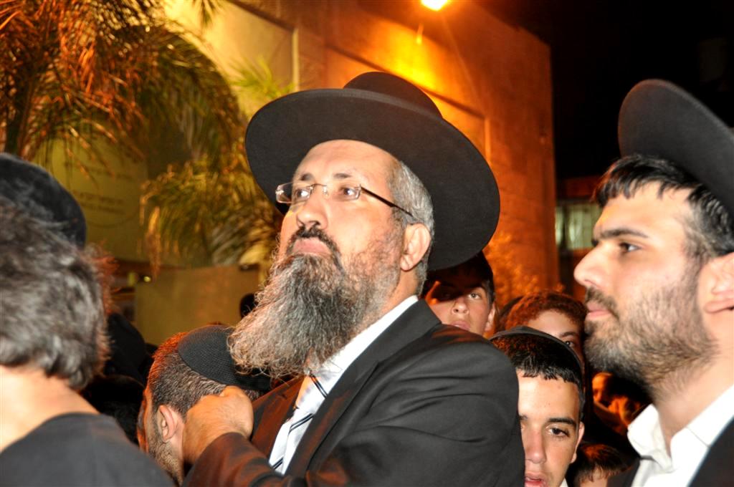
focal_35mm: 69
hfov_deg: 29.3
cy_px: 244
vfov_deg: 19.7
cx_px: 367
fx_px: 1405
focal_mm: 46
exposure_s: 1/60
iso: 800
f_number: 4.5
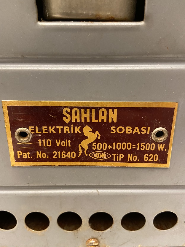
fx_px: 185
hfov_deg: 53.1
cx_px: 92
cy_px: 124
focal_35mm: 26
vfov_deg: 67.3
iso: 400
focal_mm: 4.25
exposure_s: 1/33
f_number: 1.8
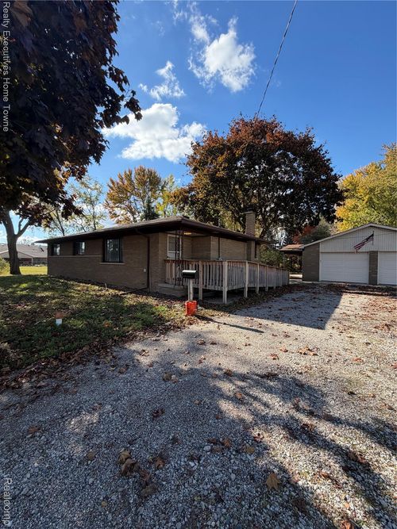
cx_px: 198
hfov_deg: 85.7
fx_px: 214
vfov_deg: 102.1
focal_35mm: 14
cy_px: 264
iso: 40
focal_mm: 2.22
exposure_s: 1/686
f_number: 2.2
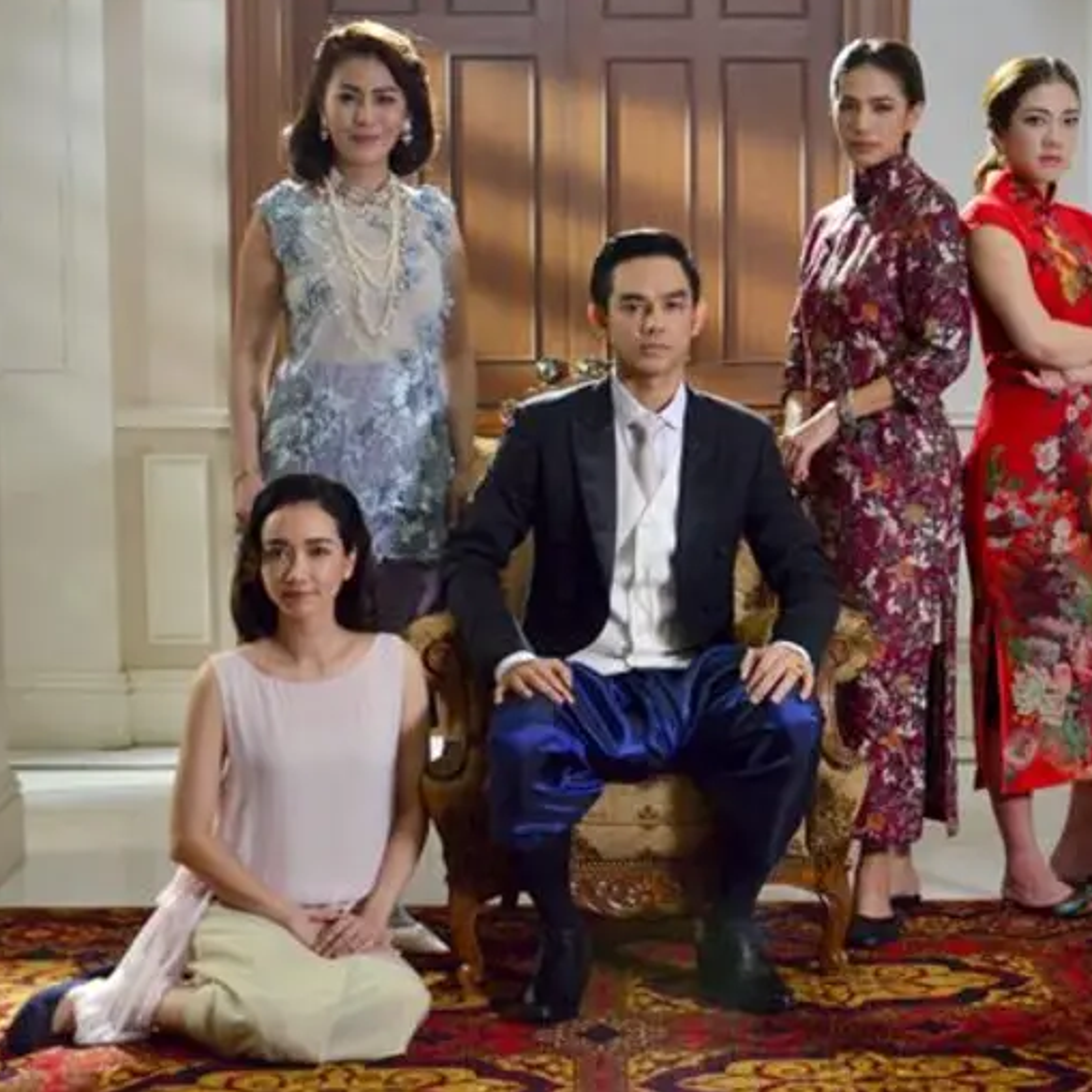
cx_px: 755
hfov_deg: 23.2
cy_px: 543
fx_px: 2641
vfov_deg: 23.4
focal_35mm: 74
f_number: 4.5
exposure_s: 1/60
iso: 2000
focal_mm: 38
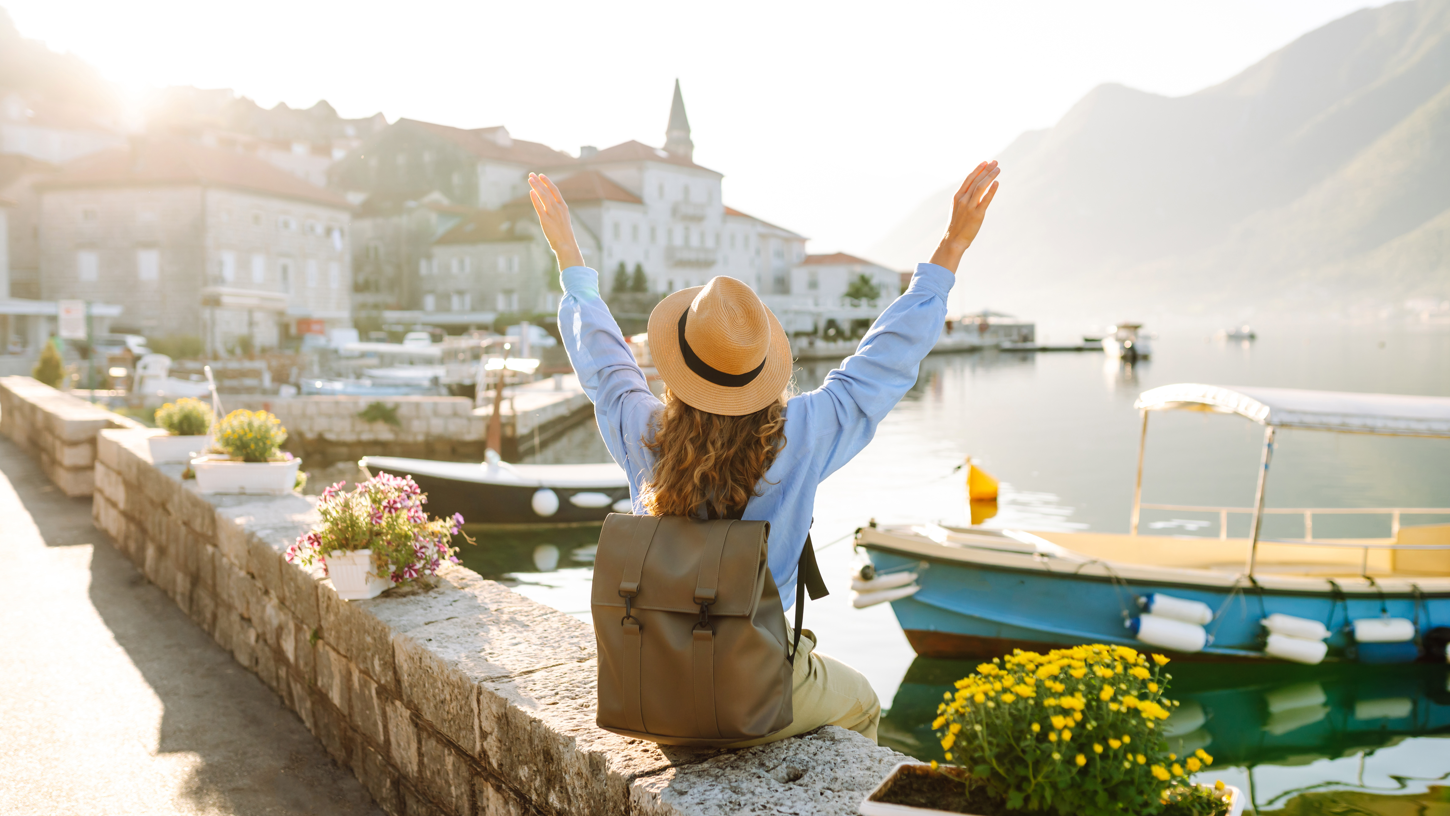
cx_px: 721
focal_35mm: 37
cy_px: 382
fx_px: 1423
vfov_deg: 32.0
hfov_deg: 54.0
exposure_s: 1/2000
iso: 320
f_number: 2.5
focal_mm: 35
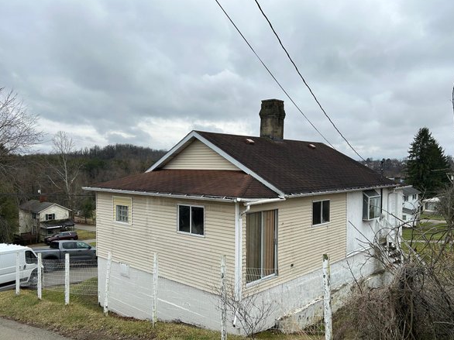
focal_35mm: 28
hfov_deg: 63.4
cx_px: 243
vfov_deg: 49.7
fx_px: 367
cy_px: 178
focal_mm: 5.7
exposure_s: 1/3165
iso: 50
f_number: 1.5
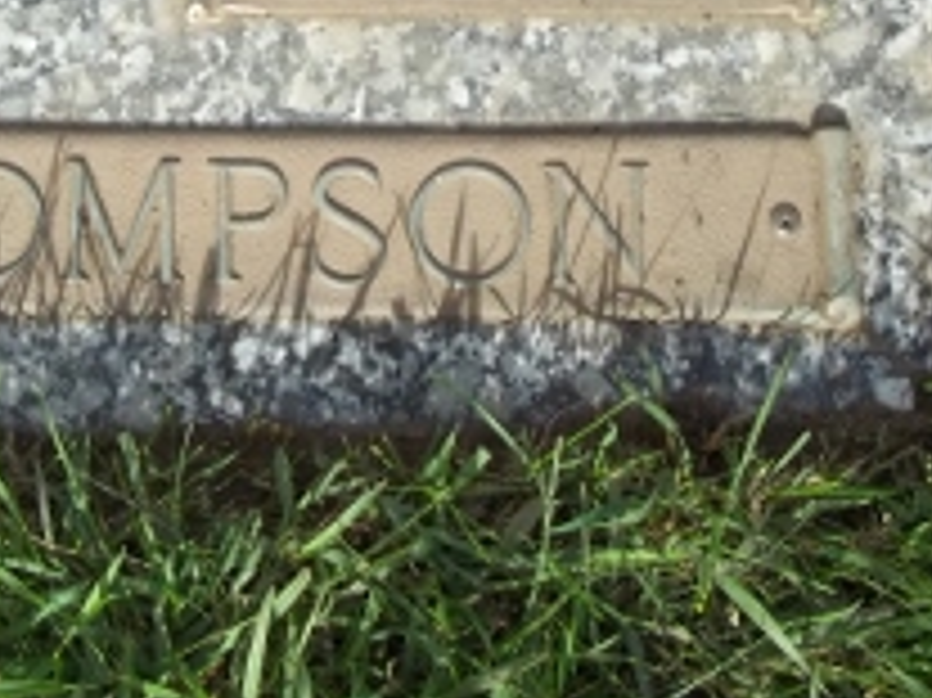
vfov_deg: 20.8
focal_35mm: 68
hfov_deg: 28.3
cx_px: 288
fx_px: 1830
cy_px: -14
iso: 64
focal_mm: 5.7
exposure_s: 1/80
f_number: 8.8
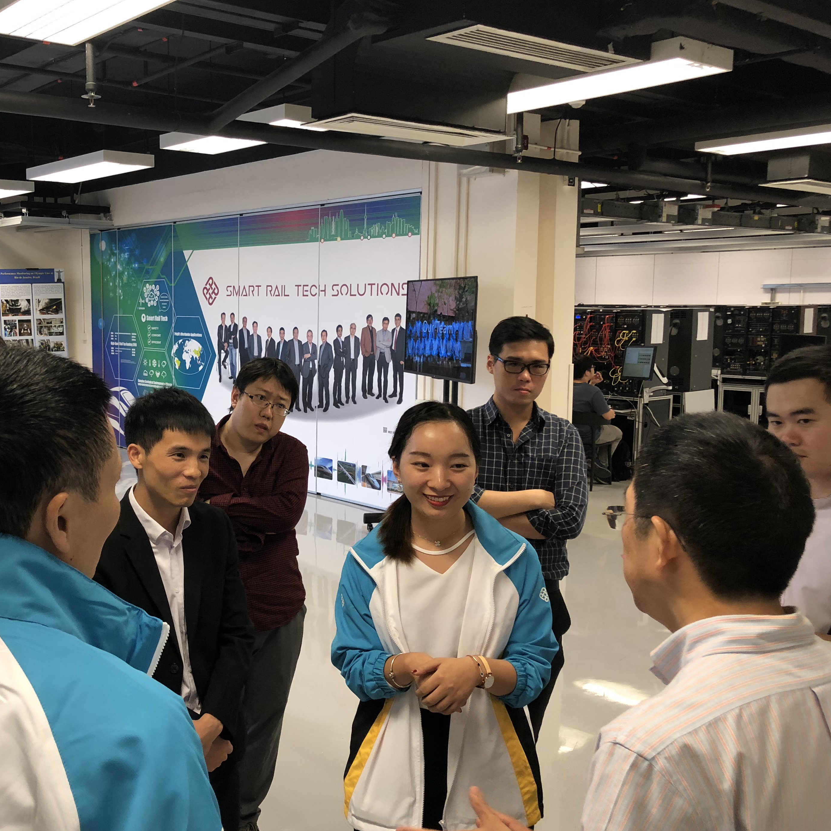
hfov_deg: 45.0
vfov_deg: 46.0
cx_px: 242
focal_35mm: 36
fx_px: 978
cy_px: 418
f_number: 1.8
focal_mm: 4
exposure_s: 1/25
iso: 40
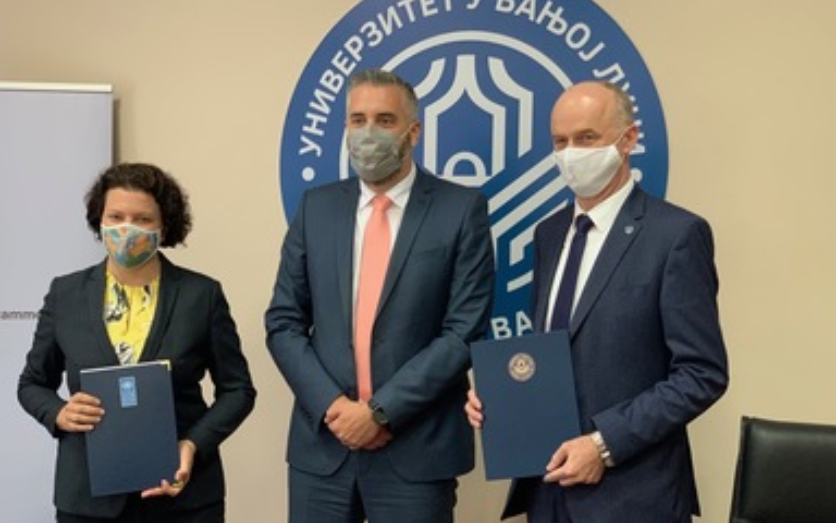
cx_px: 414
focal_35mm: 56
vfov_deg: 23.1
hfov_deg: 36.3
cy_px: 308
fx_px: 1276
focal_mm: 6
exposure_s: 1/50
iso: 200
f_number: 2.4
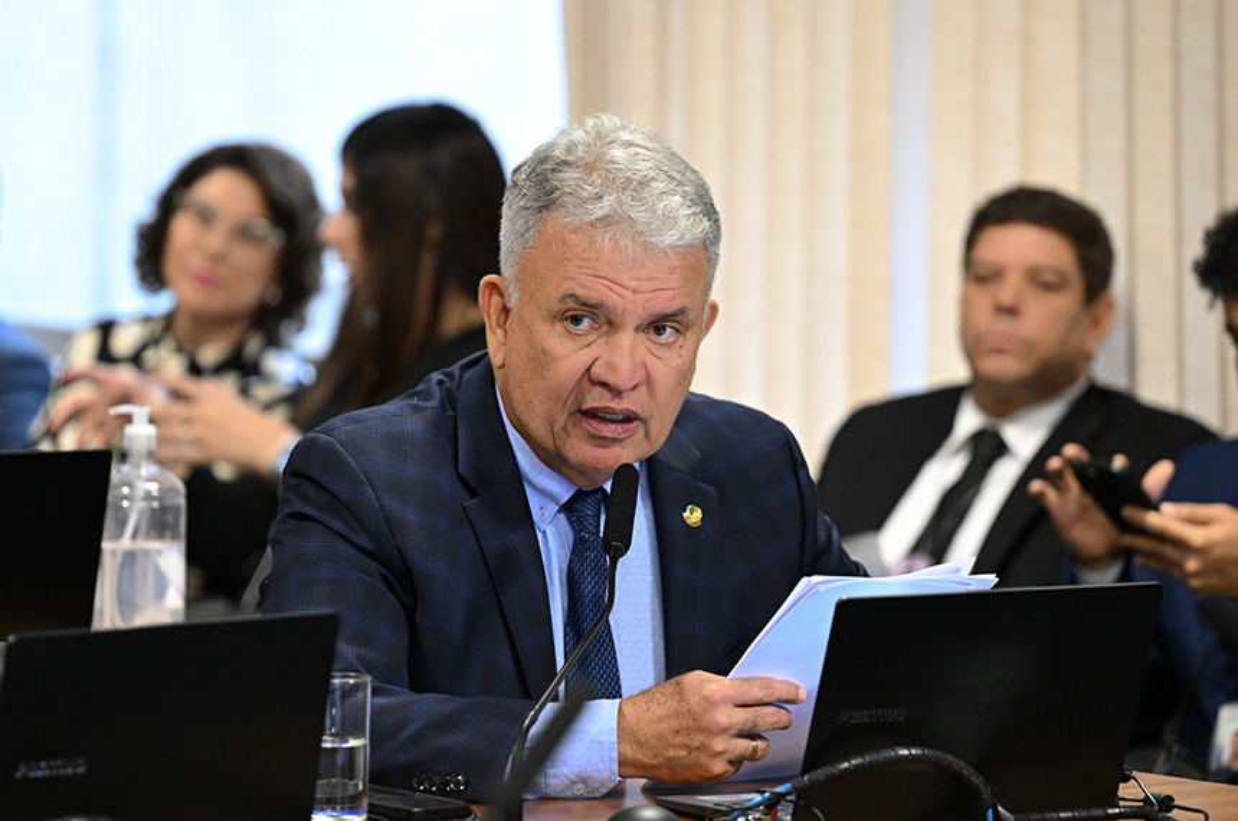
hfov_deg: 8.4
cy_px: 410
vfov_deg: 5.5
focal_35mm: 247
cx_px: 619
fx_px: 8478
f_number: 2.8
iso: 2500
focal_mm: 165
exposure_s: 1/125
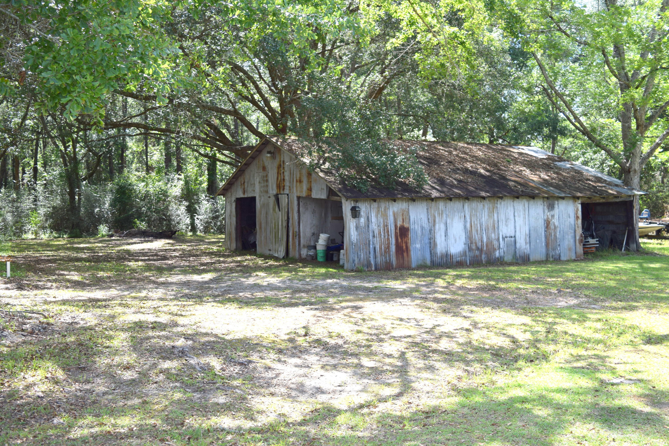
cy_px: 223
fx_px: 669
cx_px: 334
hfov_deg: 53.1
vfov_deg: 36.9
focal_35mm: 36
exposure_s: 1/160
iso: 100
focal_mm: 24
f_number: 6.3
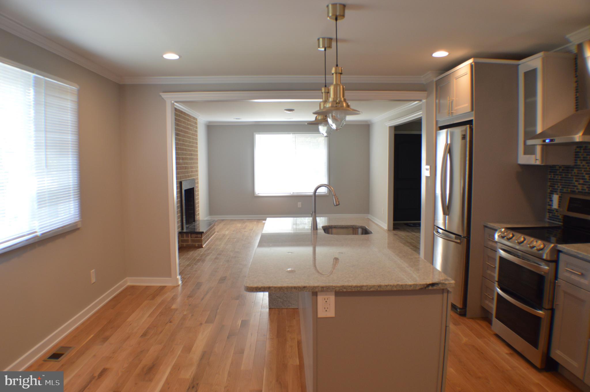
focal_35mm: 33
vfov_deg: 39.9
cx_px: 295
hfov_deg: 57.3
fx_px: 540
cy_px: 196
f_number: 4
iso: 400
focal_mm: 22
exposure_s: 1/60
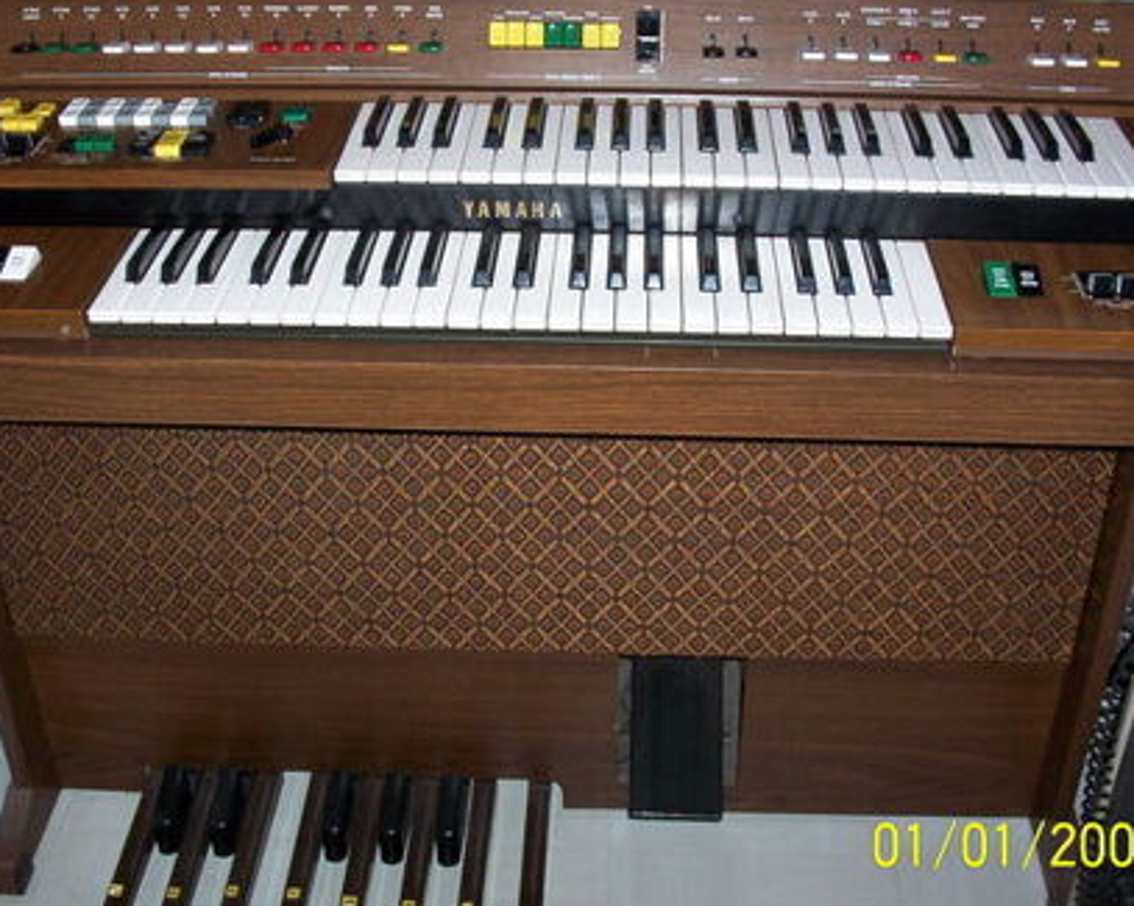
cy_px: 466
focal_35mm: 45
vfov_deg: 33.4
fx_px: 1509
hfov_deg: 41.2
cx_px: 563
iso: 140
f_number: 4.5
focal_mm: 6
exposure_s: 1/30
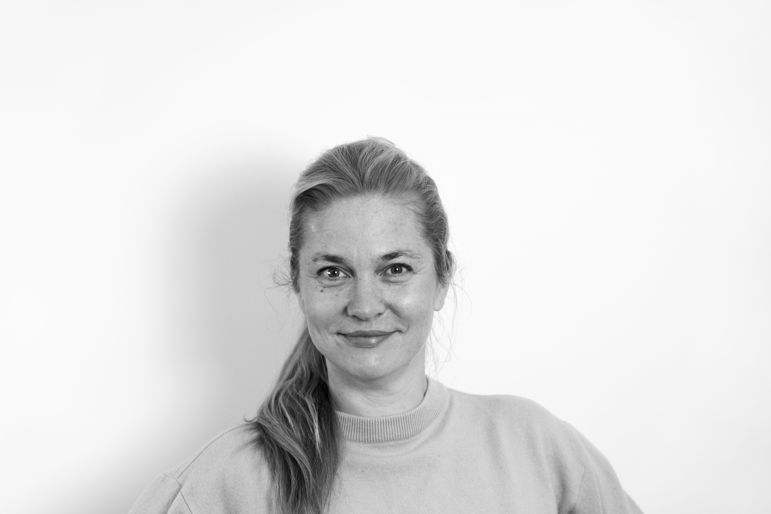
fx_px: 2249
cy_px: 257
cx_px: 386
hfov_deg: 19.5
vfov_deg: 13.0
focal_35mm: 105
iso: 200
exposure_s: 1/40
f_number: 4
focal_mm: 105
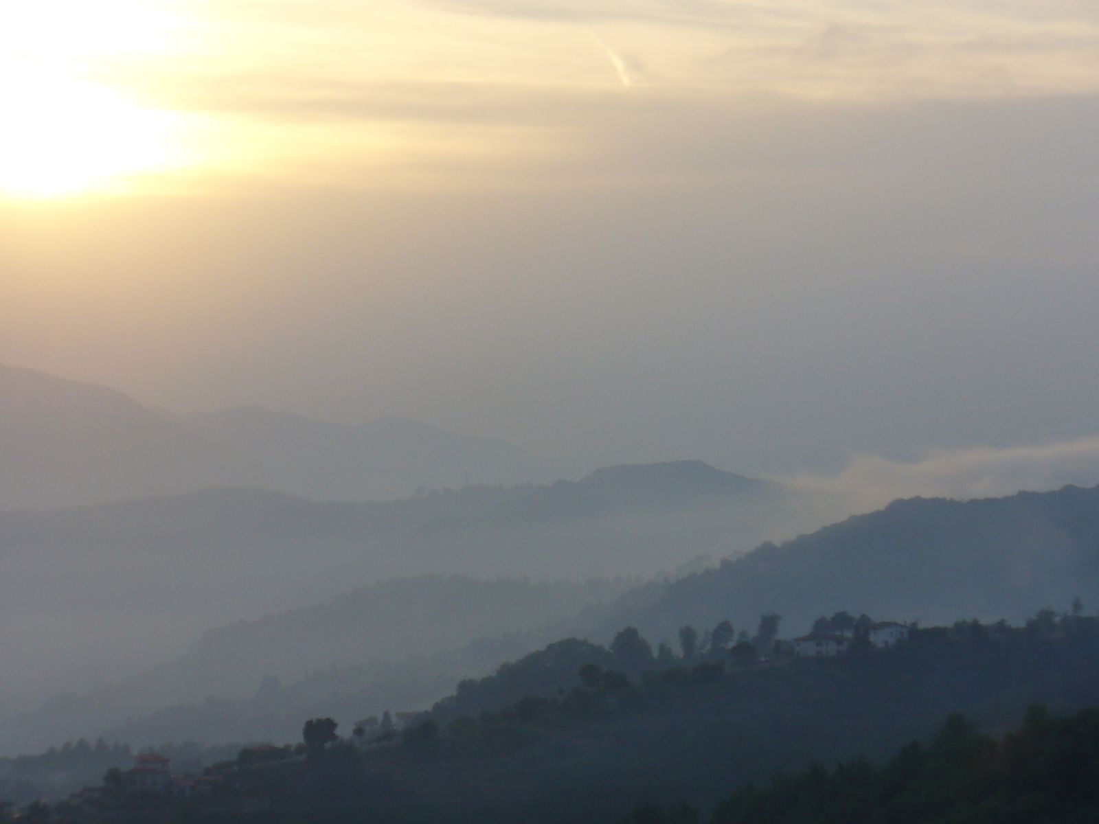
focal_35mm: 118
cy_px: 412
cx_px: 550
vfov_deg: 12.6
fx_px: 3746
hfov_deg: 16.7
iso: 80
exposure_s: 1/500
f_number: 3.7
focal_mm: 19.4
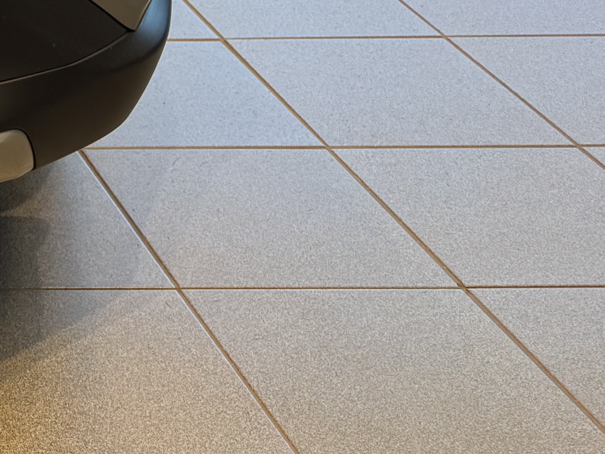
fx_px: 1818
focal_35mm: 104
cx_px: -661
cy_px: -262
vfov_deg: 13.3
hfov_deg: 14.9
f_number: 1.78
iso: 64
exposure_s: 1/121
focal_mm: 6.76
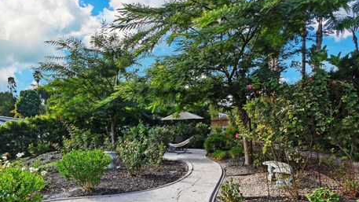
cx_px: 163
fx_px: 209
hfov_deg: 81.0
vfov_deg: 49.9
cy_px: 145
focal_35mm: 22
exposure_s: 1/13
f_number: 13
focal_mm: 10
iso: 250
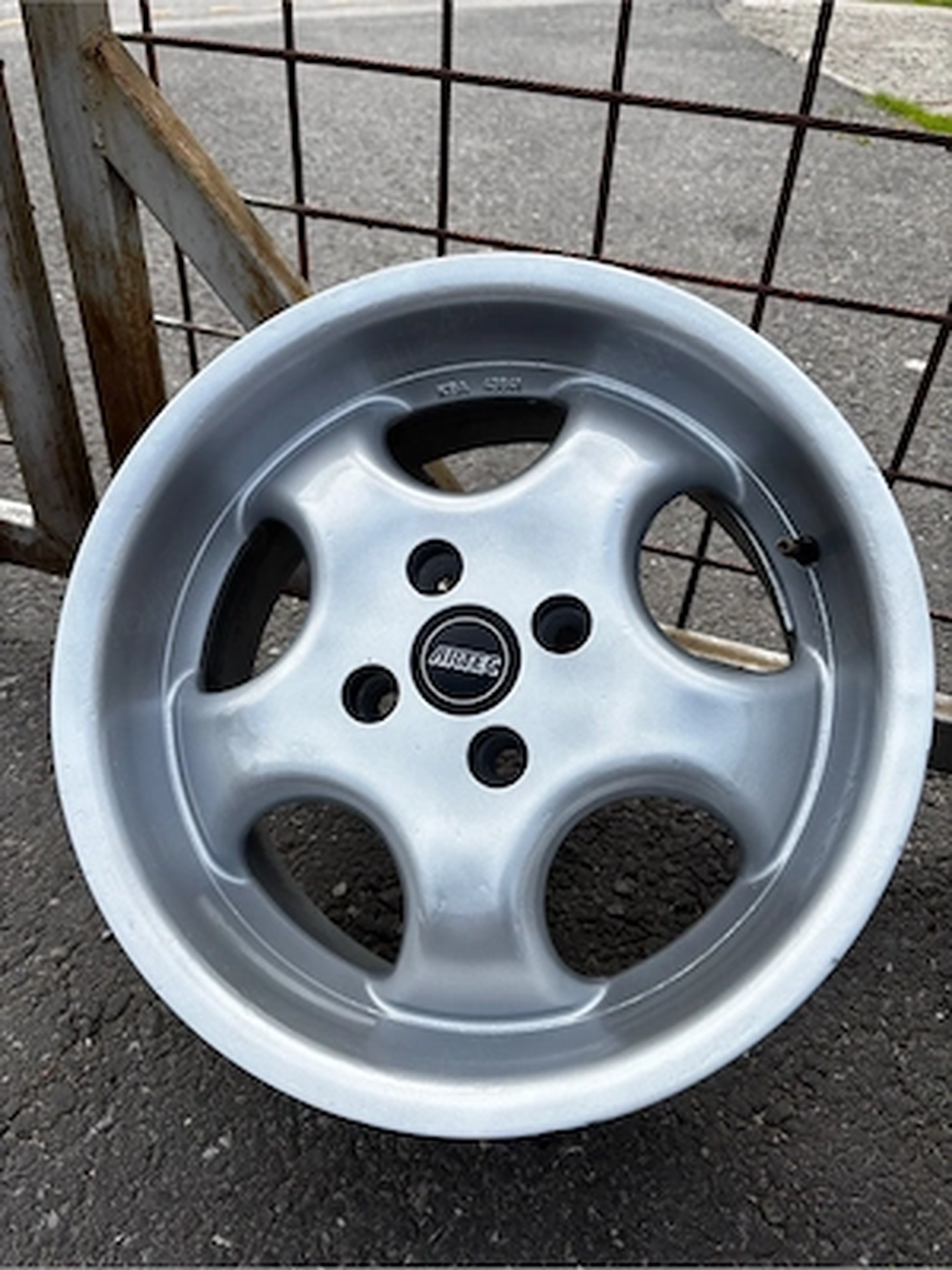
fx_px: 953
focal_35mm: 26
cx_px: 476
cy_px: 635
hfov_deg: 53.1
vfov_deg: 67.3
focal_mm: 5.96
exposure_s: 1/1616
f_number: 1.6
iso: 50
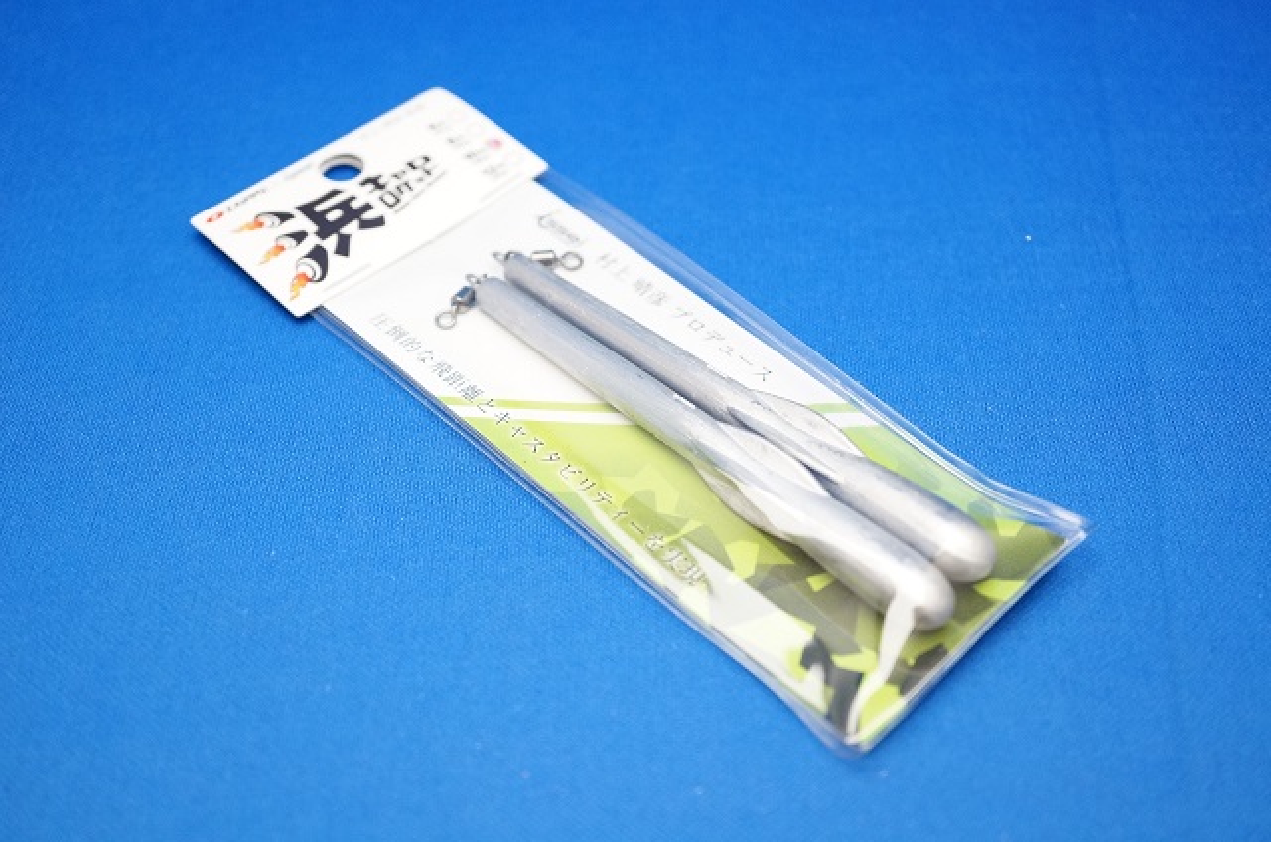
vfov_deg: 29.7
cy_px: 421
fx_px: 1586
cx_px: 636
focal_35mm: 45
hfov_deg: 43.7
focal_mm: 30
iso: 1000
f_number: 4
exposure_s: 1/60
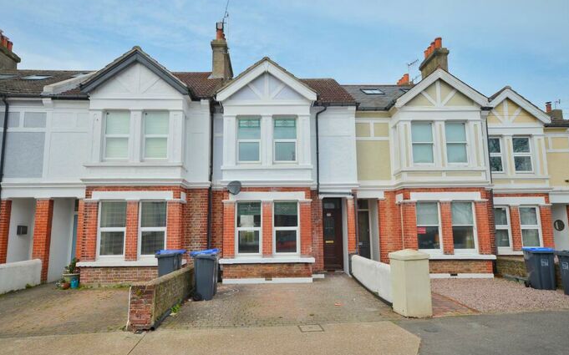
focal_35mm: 22
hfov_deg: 79.7
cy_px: 181
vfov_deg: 55.0
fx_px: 341
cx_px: 279
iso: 100
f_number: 8
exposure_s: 1/250
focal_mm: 14
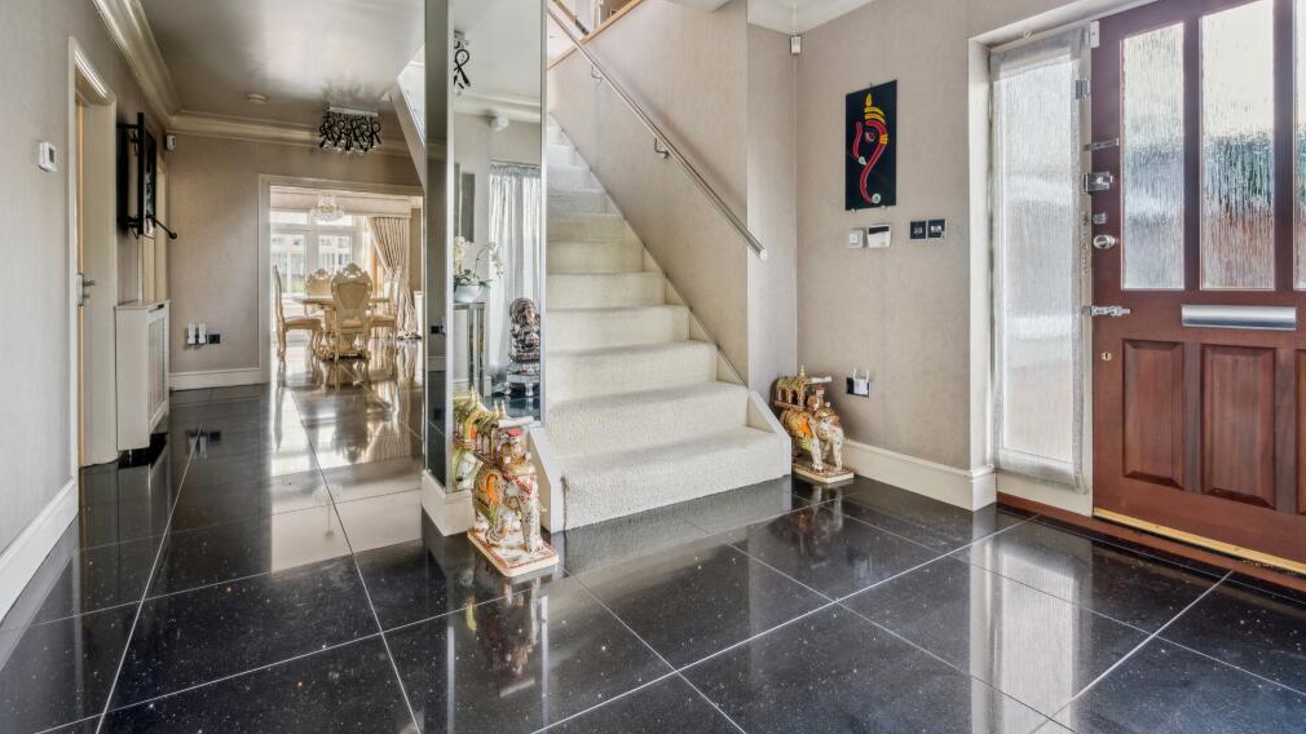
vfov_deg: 63.5
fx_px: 589
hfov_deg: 95.9
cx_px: 653
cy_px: 306
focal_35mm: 17
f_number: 11
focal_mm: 16
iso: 640
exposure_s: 1/2.5
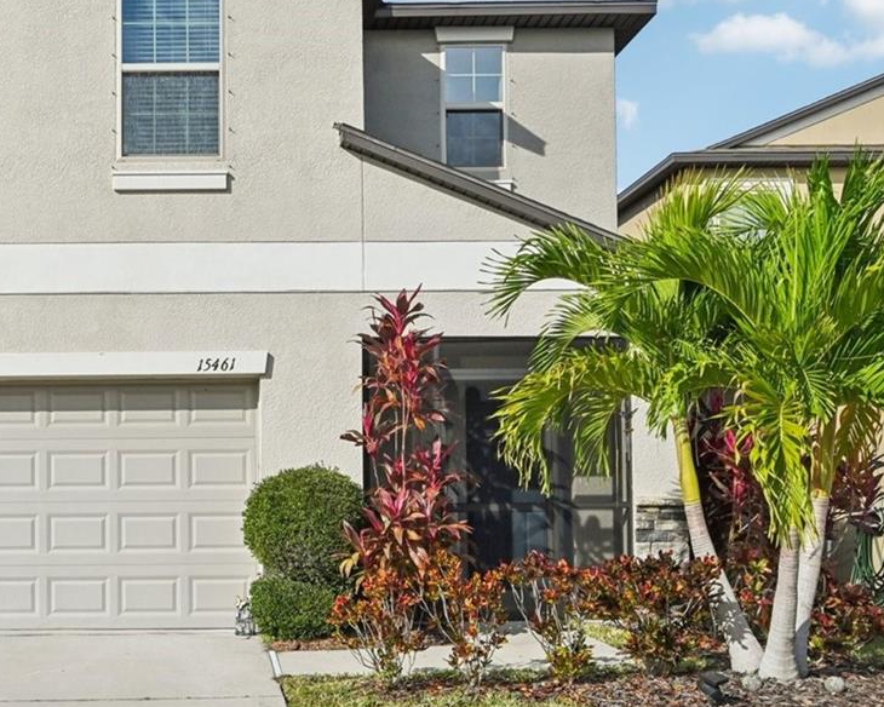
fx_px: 995
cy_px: 357
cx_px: 195
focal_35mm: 38
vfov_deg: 39.1
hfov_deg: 45.8
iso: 400
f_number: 8
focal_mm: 18.5
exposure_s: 1/2000
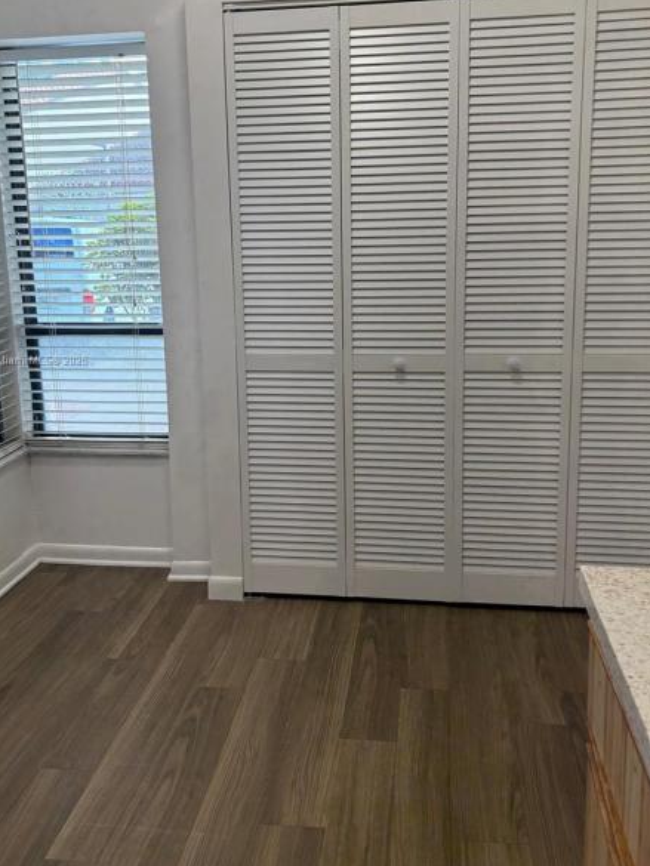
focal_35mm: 32
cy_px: 361
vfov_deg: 56.5
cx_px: 324
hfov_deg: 44.2
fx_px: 801
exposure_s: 1/120
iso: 160
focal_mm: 5.96
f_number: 1.6
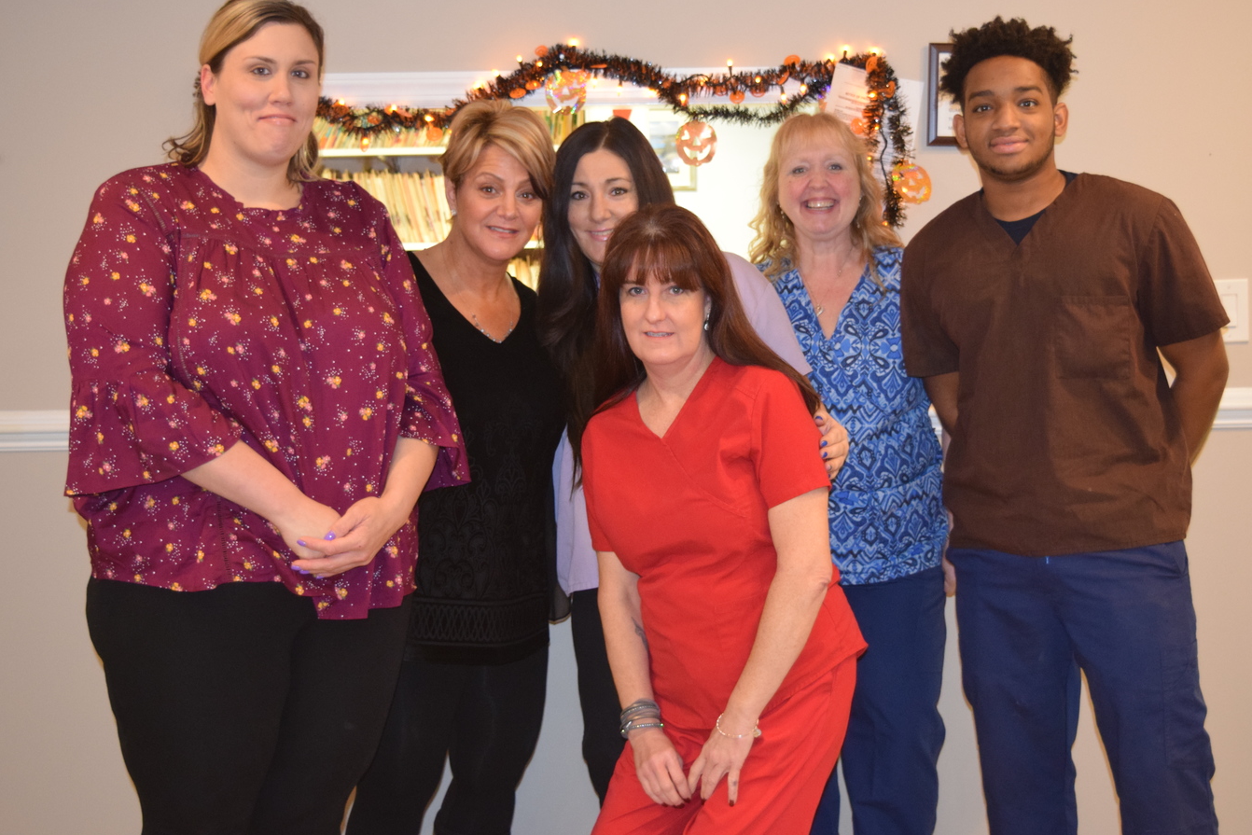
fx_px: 1982
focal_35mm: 57
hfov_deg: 35.0
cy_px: 389
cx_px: 698
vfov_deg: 23.8
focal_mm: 34
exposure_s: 1/60
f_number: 4.5
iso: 1800
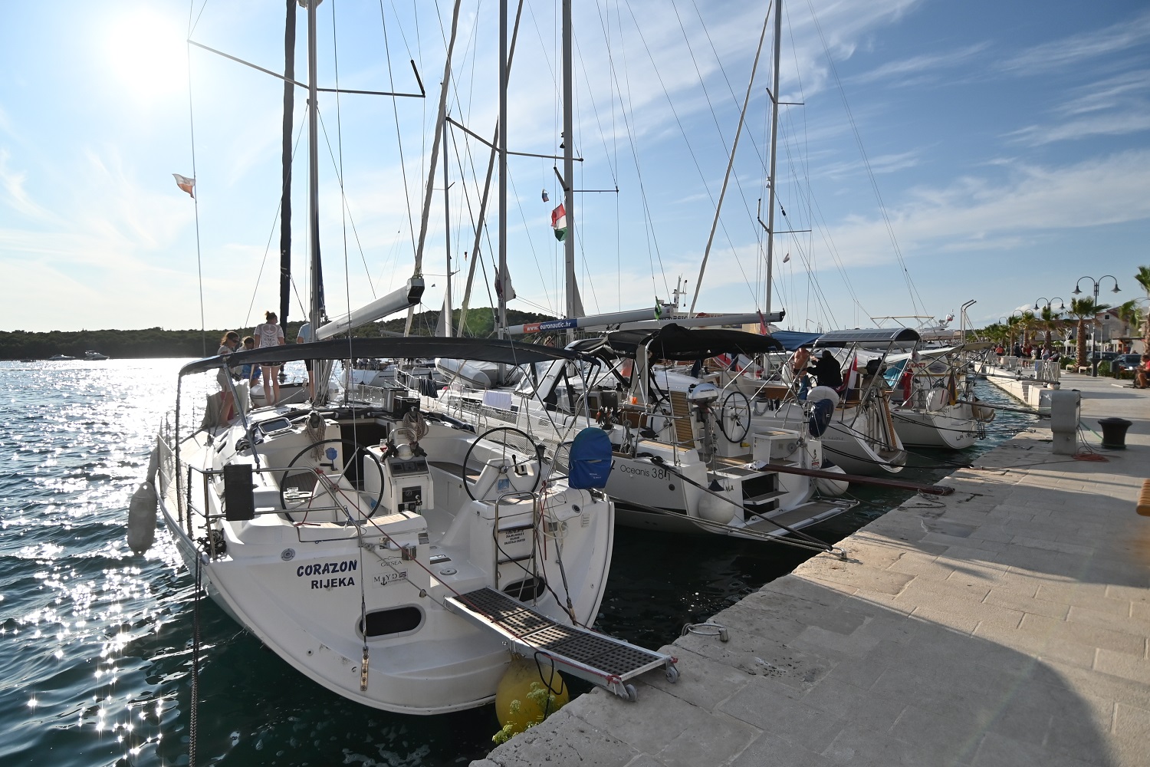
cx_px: 575
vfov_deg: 67.4
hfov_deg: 90.0
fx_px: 575
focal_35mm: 18
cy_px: 384
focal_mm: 12
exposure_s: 1/6400
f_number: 4
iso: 250
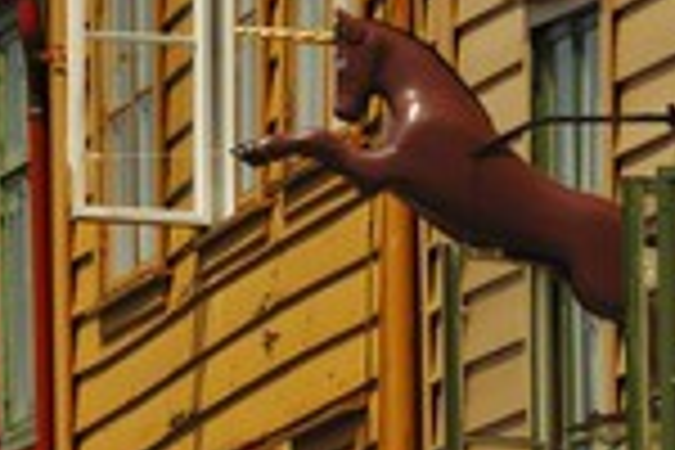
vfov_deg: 2.0
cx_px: 137
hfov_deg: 3.1
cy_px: 356
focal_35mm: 673
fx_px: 12618
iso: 100
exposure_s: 1/320
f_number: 9.5
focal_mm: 160
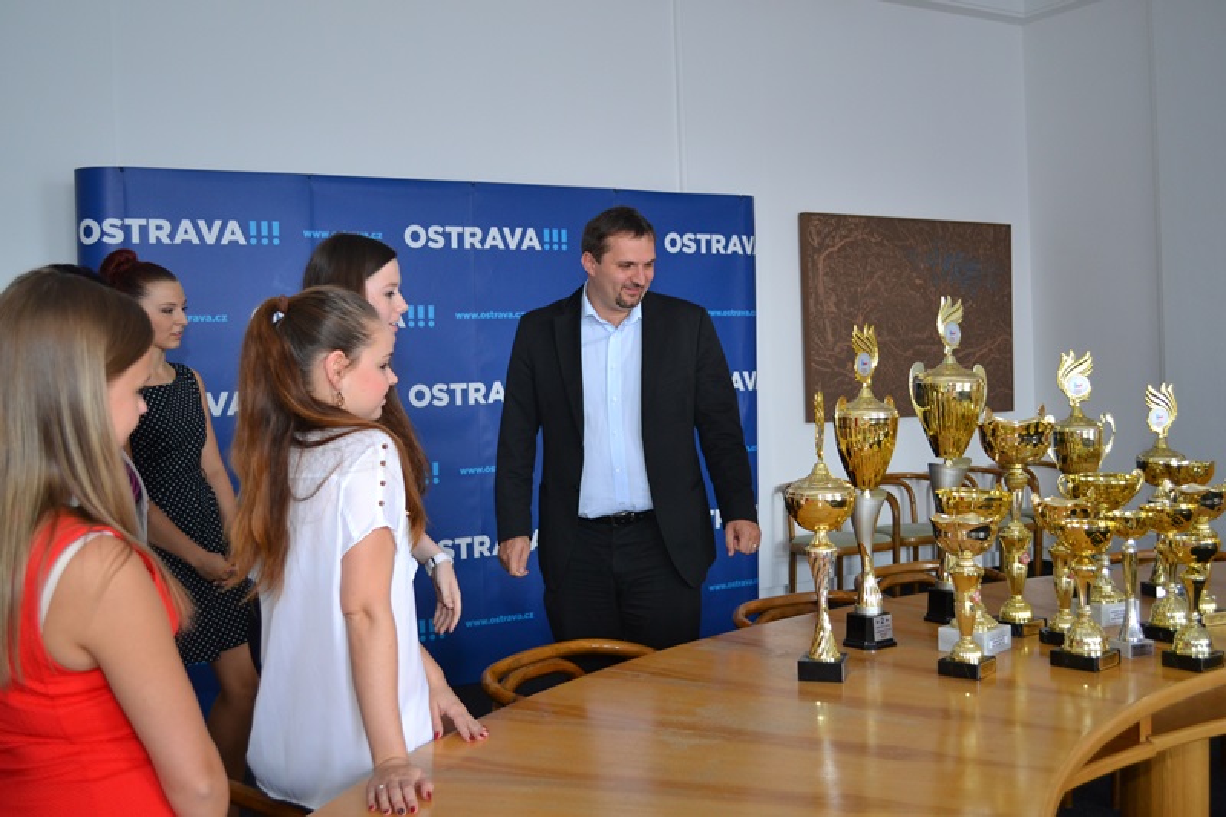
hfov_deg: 53.1
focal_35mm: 36
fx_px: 1226
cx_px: 613
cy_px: 408
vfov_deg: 36.9
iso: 800
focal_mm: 24
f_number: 4
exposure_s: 1/60
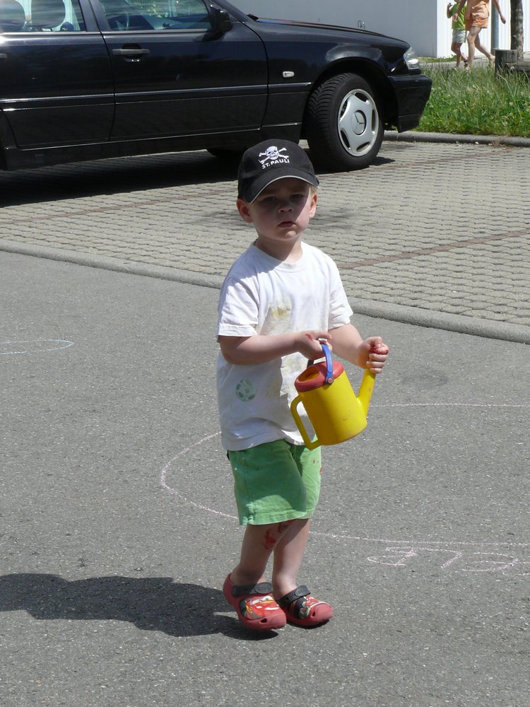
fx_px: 1837
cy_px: 354
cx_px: 265
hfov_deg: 16.4
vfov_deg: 21.8
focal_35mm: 90
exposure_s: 1/500
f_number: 6.3
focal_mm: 14
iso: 100
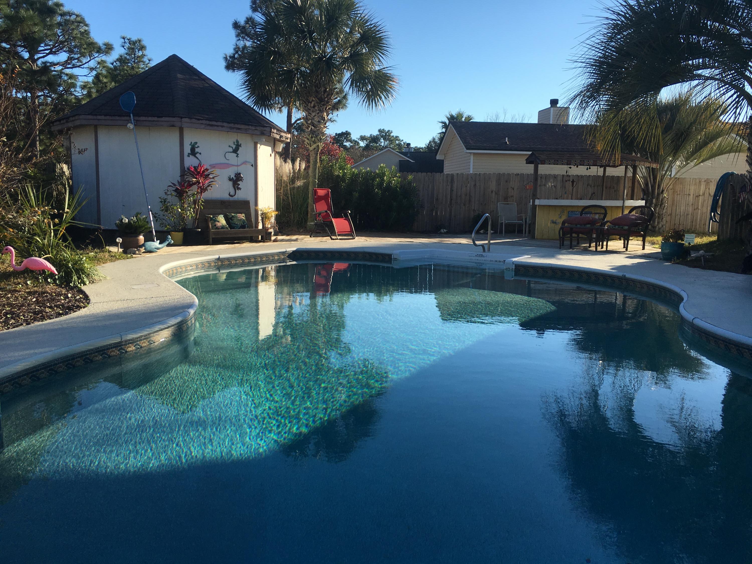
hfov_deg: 61.7
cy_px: 282
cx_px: 376
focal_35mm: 29
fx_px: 630
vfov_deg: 48.2
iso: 25
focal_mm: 4.15
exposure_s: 1/1282
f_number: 2.2
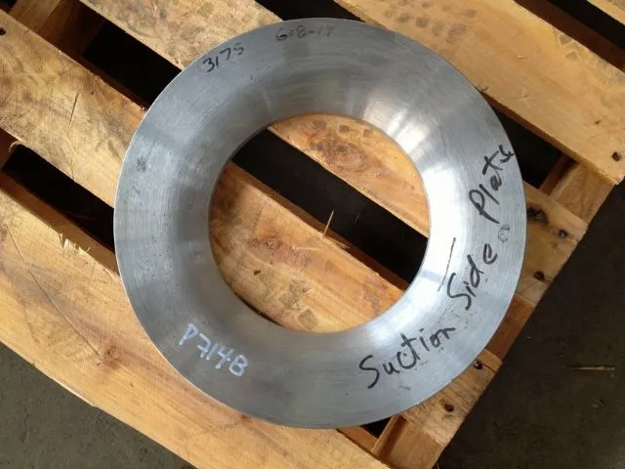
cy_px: 234
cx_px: 312
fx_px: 632
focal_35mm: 35
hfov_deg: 52.6
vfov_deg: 40.7
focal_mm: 4.28
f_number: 2.4
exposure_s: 1/20
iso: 100
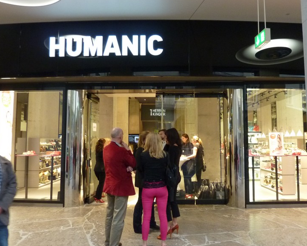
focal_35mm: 27
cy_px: 124
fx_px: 245
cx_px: 166
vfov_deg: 53.2
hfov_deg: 64.0
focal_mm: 4.1
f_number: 3.3
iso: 400
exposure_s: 1/30
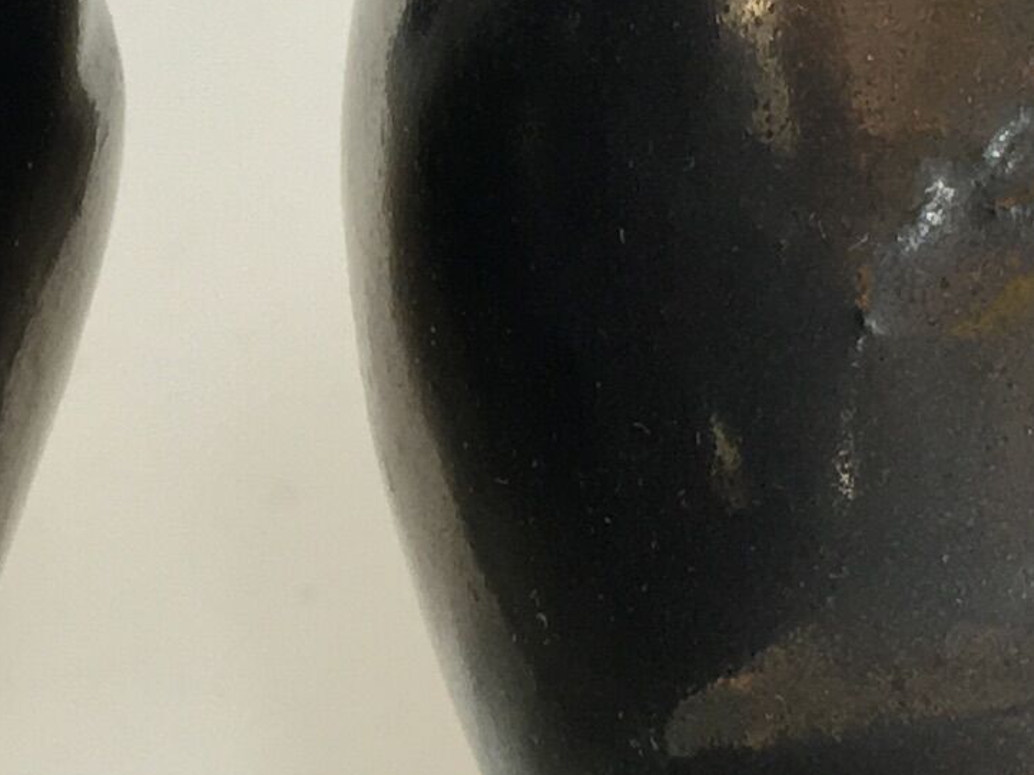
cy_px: 209
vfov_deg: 9.1
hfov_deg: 12.1
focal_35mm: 162
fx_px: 4837
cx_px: 133
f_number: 2.2
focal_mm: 4.15
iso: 50
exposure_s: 1/33
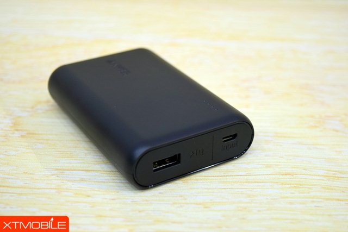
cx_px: 174
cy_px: 116
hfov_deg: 29.9
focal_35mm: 68
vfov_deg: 20.2
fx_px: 653
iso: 800
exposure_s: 1/100
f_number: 5
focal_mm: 45
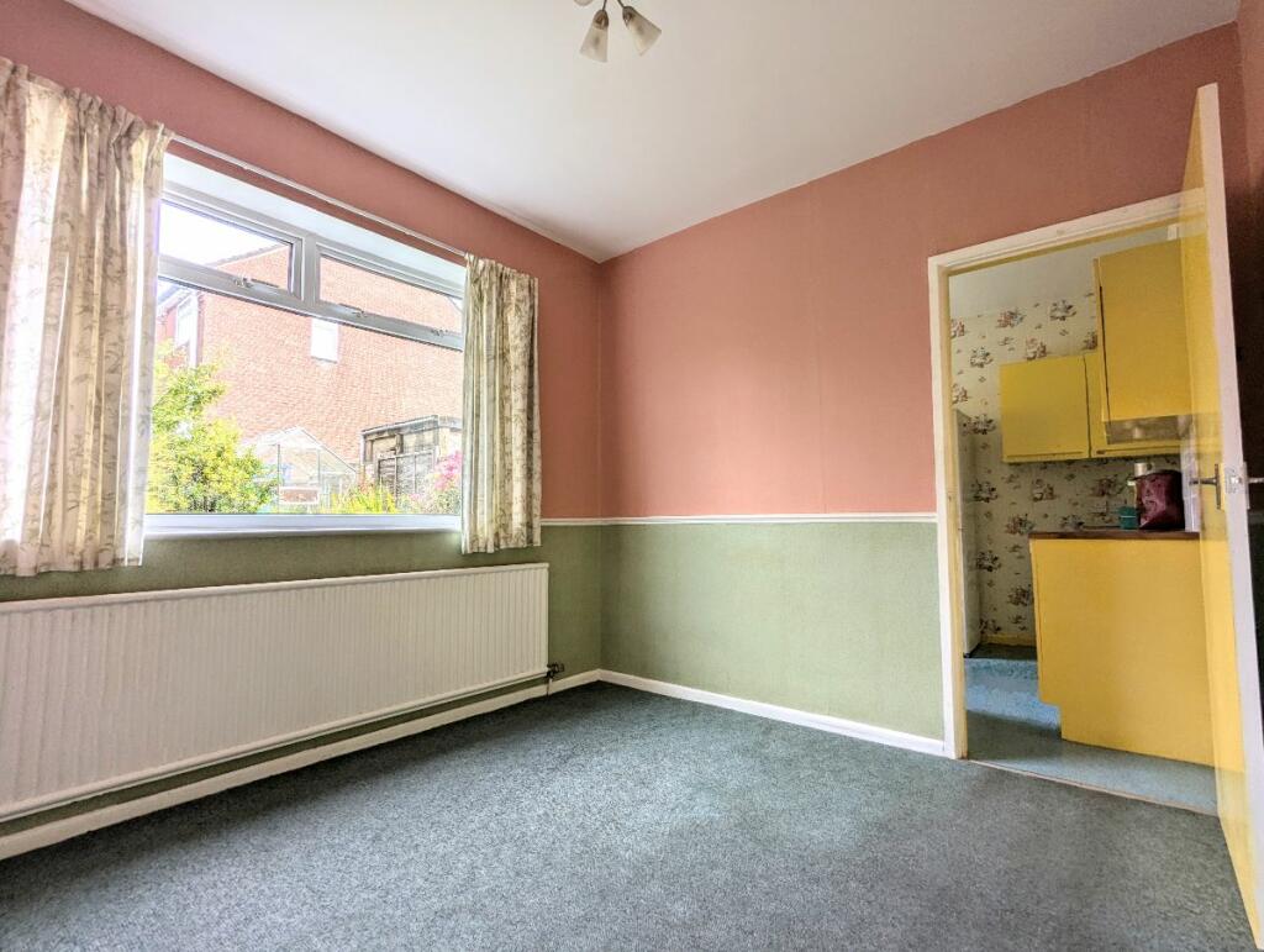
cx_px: 632
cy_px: 476
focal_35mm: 16
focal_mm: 2.35
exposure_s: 1/295
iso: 39
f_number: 2.2
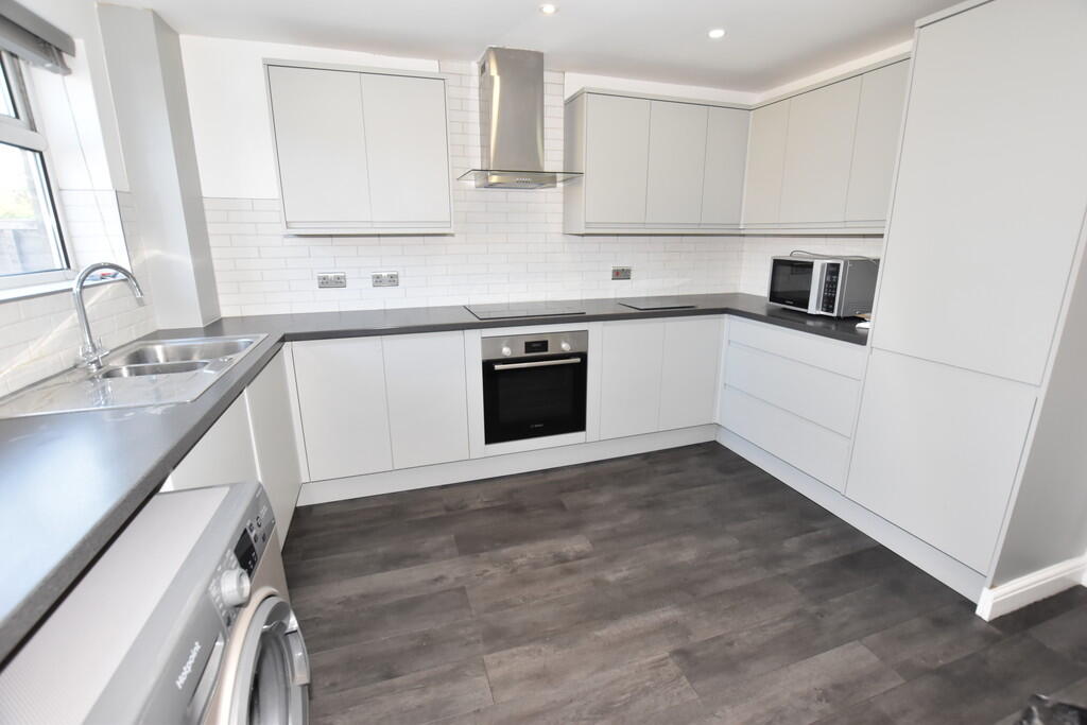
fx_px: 453
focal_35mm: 15
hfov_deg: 100.4
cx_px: 544
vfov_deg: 77.3
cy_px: 362
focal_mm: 10
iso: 800
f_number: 5
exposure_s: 1/100
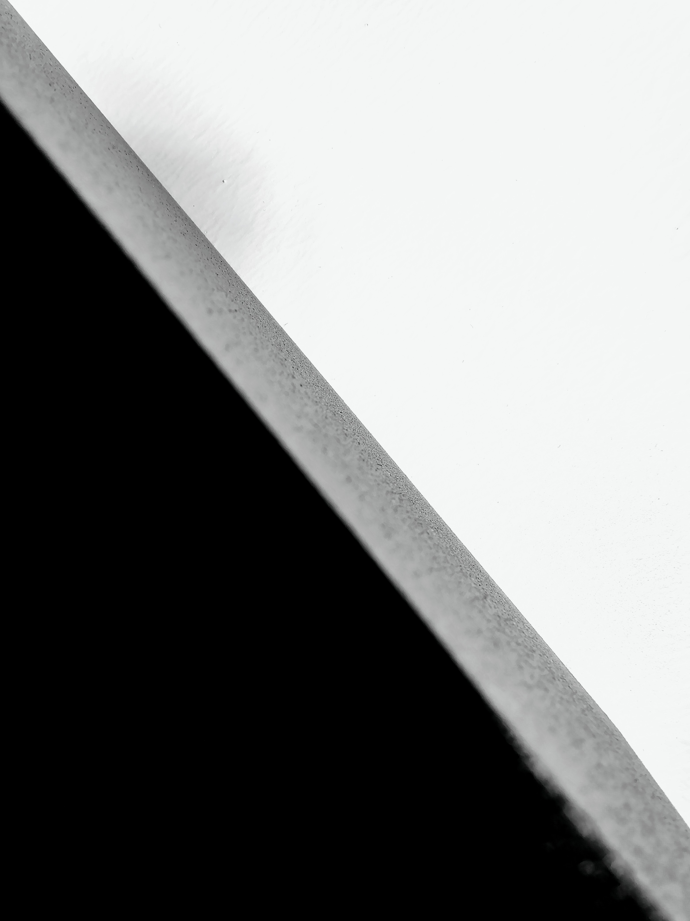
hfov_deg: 78.1
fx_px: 425
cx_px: 345
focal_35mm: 16
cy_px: 460
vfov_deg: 94.5
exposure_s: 1/50
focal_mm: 2.13
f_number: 2.2
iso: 186
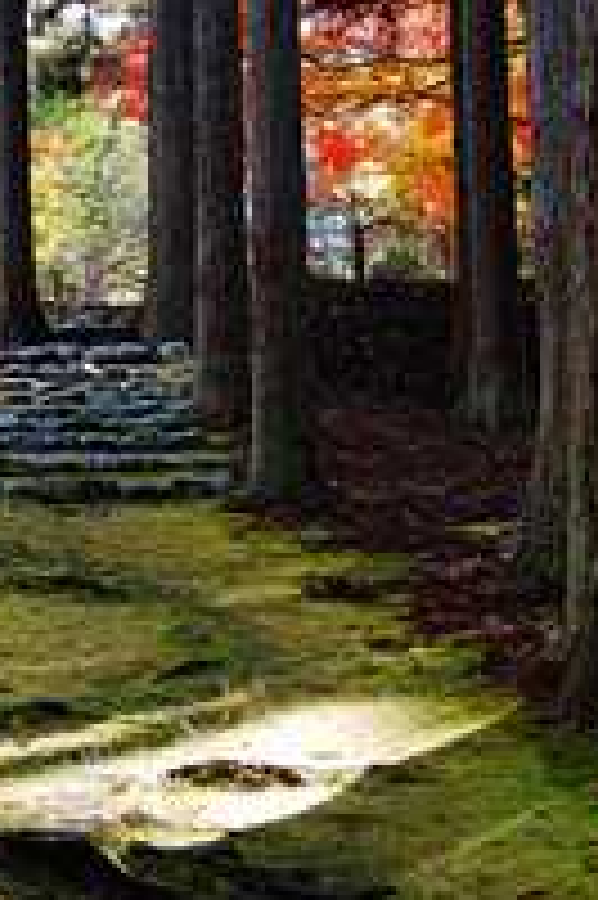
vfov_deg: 31.4
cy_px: 158
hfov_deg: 21.3
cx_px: 38
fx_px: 1547
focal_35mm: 62
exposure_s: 1/50
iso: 100
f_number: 4.5
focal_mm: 31
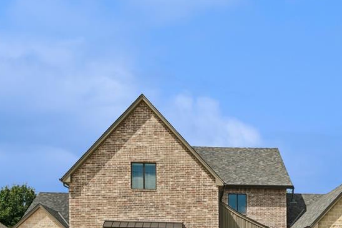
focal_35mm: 28
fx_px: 266
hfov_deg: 62.7
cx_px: 245
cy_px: 209
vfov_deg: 42.3
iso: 100
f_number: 8
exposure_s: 1/640
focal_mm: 10
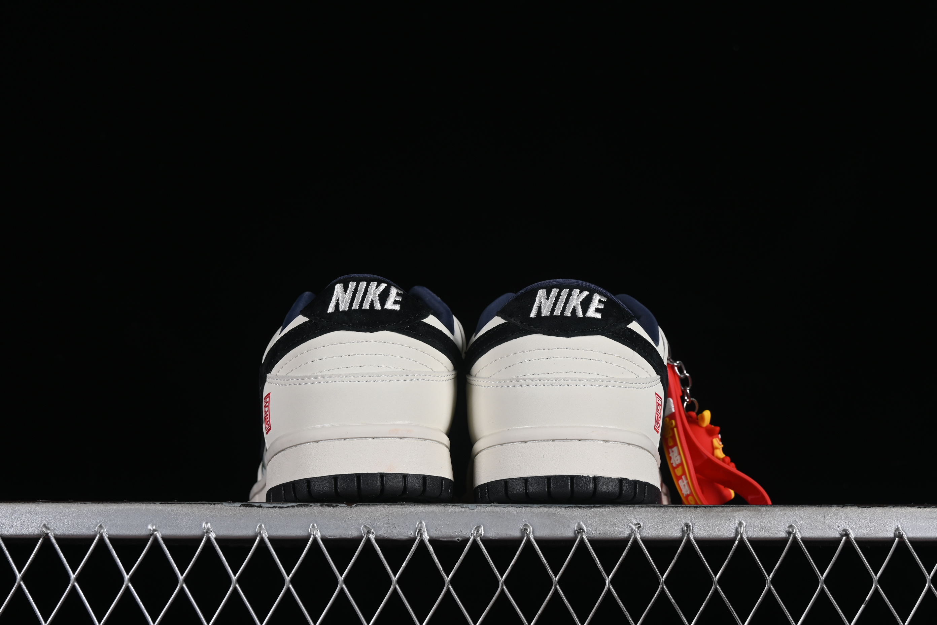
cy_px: 312
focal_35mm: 75
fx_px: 1952
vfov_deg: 18.2
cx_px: 468
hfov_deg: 27.0
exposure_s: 1/80
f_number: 8
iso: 160
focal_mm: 50
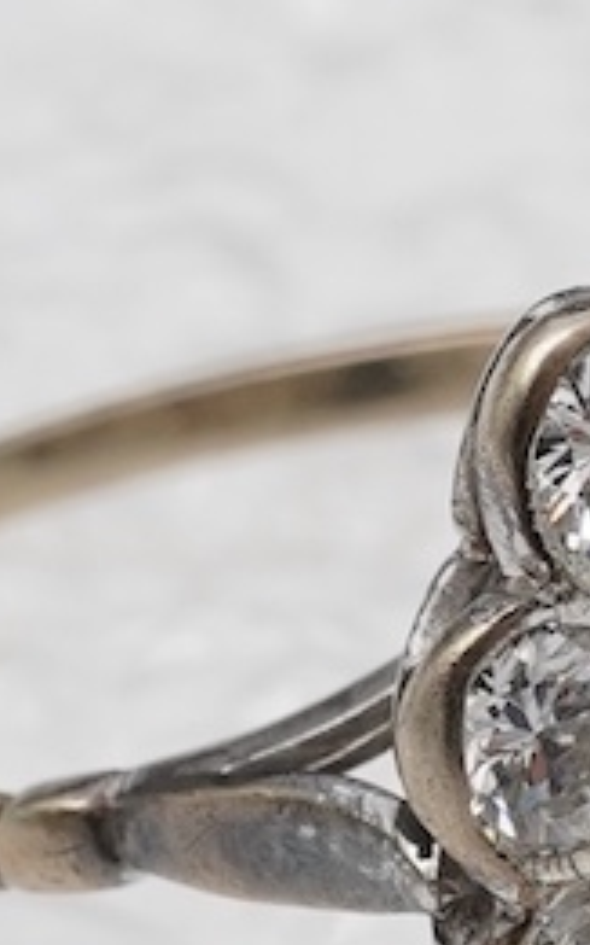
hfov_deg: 4.4
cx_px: 603
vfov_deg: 7.1
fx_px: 7619
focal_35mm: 296
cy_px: 610
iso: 400
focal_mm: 30
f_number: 22
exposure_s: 1/125
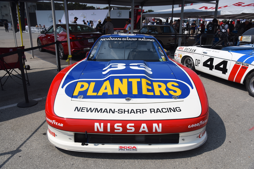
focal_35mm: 30
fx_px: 212
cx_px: 127
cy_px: 84
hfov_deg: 61.9
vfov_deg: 43.6
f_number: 6.3
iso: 250
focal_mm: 30
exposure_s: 1/1250
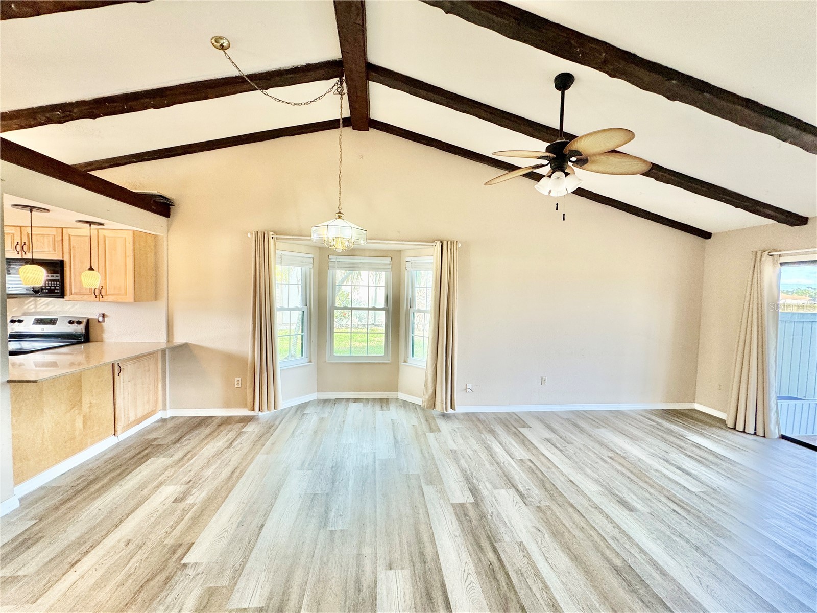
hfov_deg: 102.1
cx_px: 408
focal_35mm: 14
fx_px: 330
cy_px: 306
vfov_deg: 85.7
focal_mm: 2.22
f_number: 2.2
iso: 160
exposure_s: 1/120
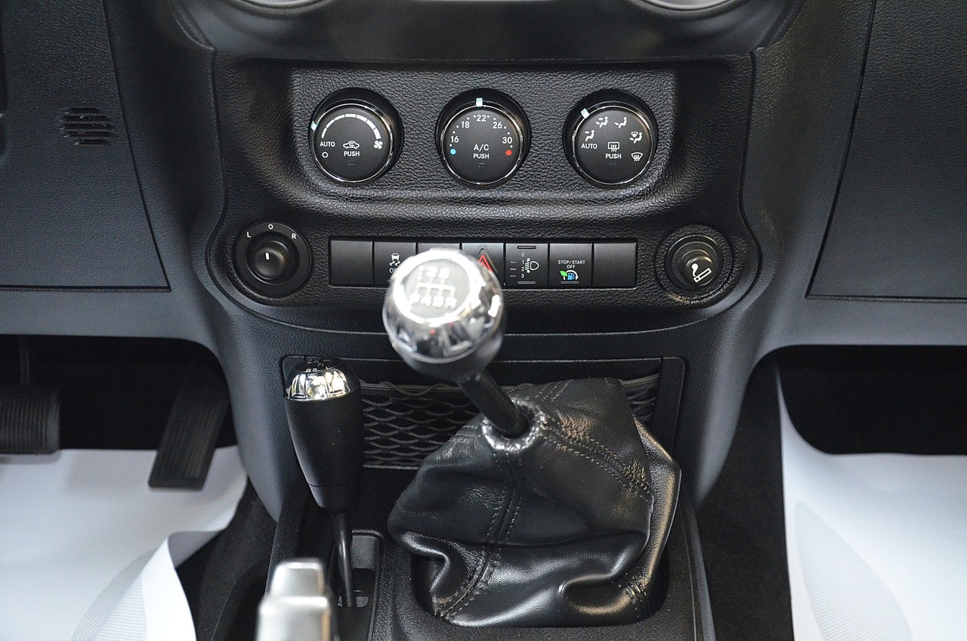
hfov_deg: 35.1
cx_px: 484
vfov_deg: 23.7
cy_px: 320
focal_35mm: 57
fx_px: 1528
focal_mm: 38
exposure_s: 1/60
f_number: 4.5
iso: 3200
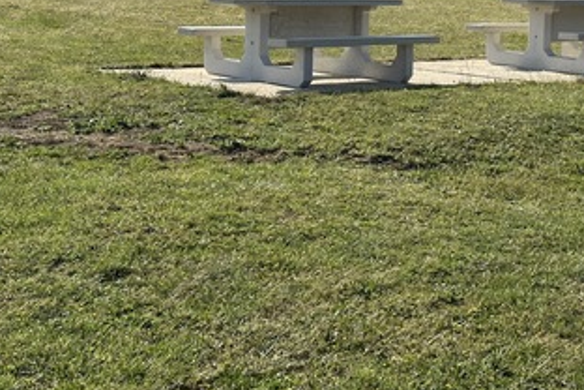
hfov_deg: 21.1
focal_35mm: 96
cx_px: 421
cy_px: -22
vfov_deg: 14.0
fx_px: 1557
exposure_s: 1/6211
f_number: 1.78
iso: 64
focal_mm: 6.86
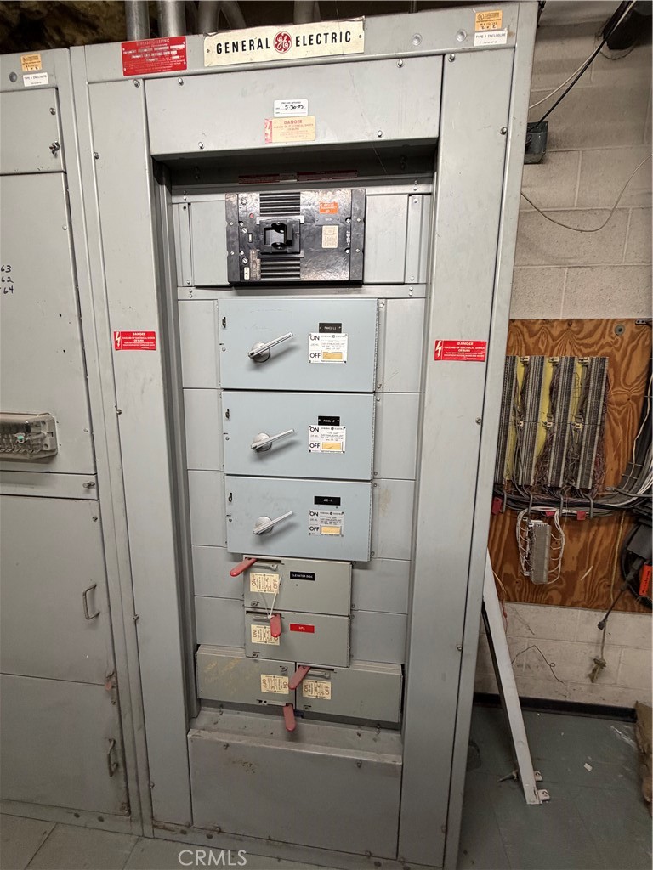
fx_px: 352
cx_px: 326
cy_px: 435
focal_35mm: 14
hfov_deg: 85.7
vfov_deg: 102.1
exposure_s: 1/60
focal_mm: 2.22
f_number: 2.2
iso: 250
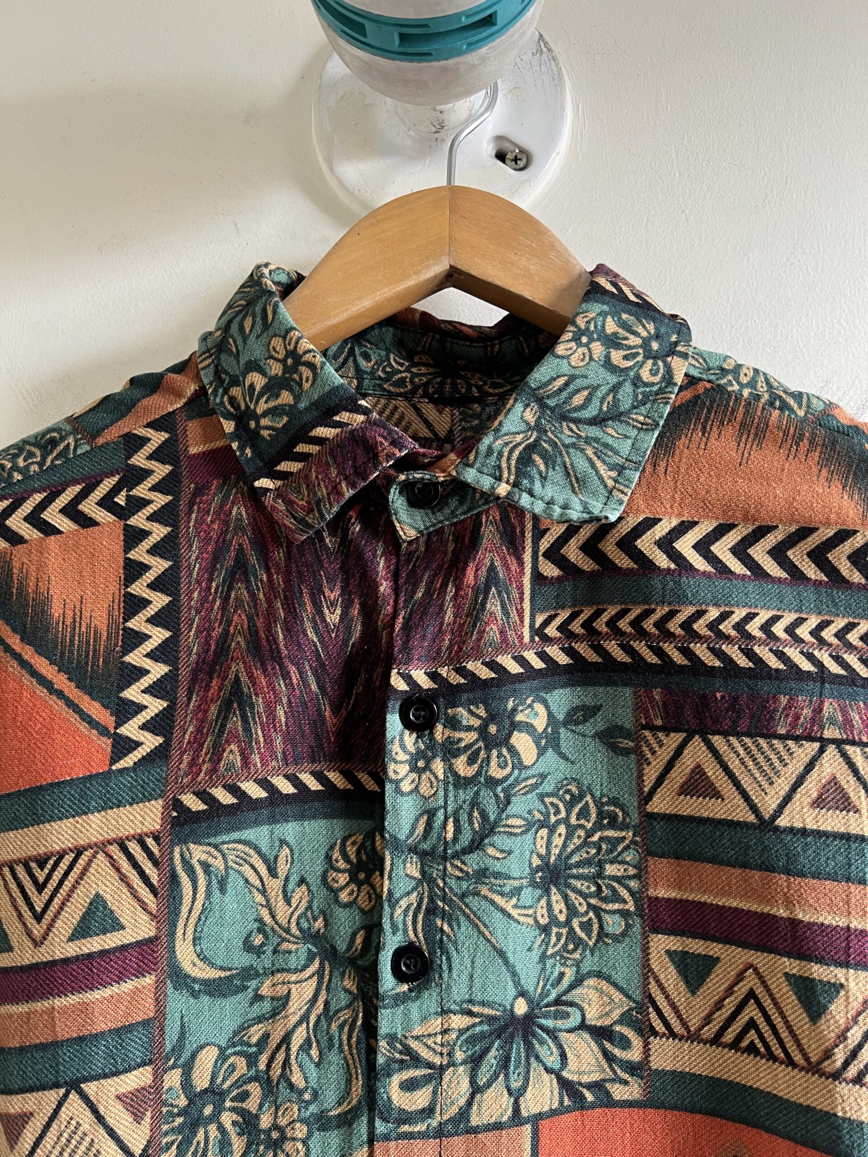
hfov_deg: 53.1
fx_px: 869
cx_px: 434
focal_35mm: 26
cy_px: 578
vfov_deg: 67.3
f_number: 1.5
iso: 125
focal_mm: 5.7
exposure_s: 1/95
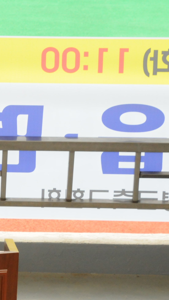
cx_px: -93
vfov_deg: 7.0
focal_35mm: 309
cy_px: 145
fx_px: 2461
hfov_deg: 3.9
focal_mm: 90
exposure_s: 1/250
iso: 1250
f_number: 13
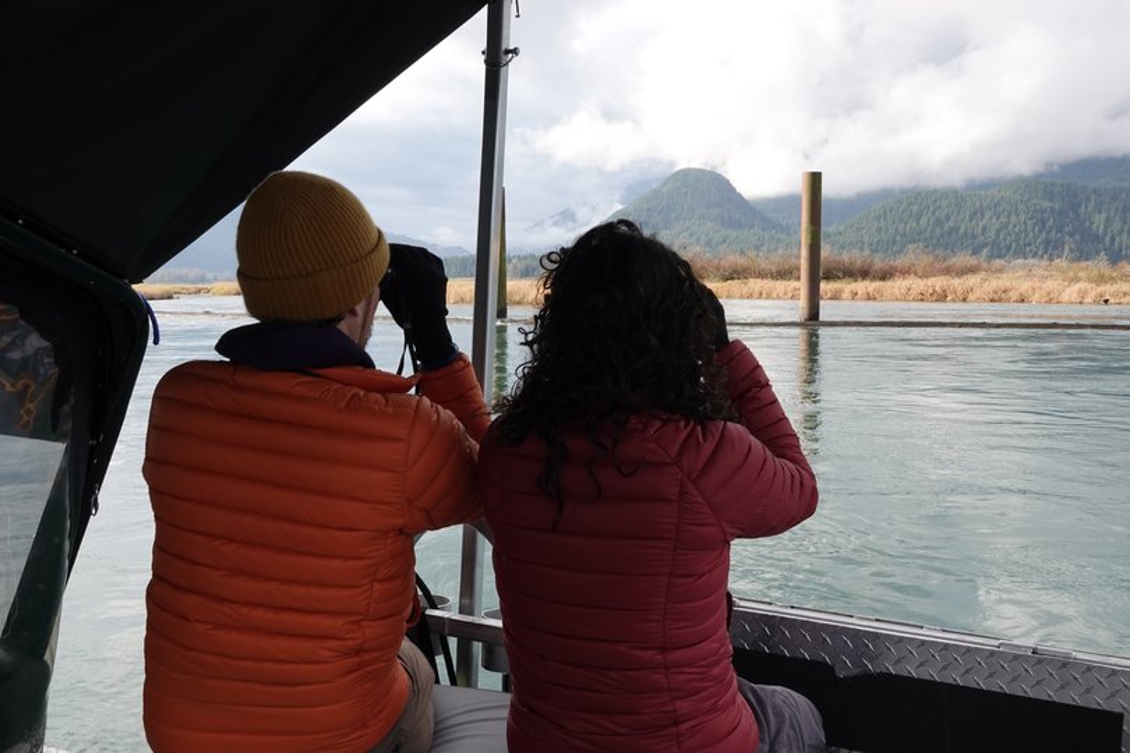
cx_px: 565
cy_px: 376
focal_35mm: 35
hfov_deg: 54.4
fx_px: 1099
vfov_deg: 37.9
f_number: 8
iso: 100
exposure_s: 1/80
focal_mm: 12.96
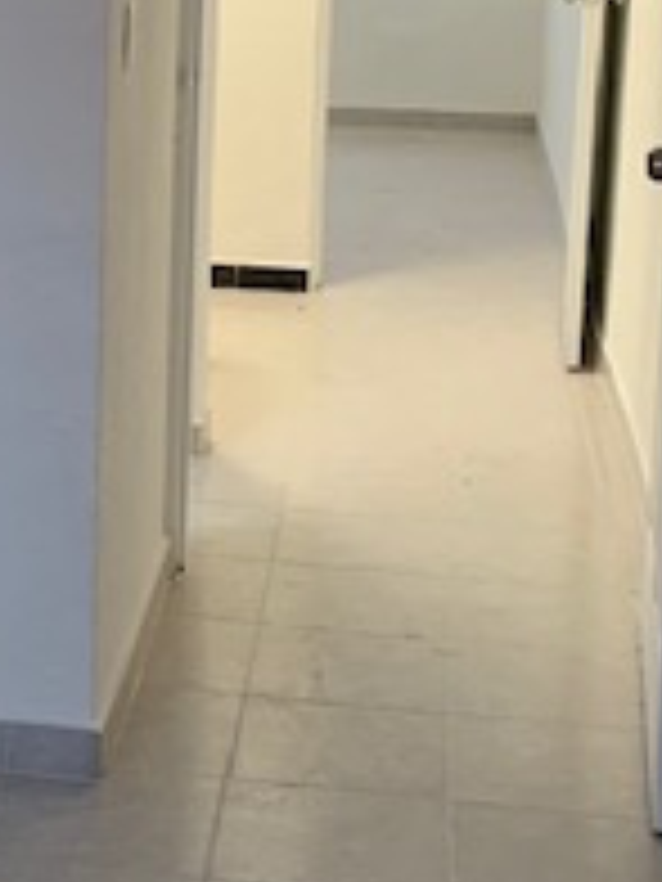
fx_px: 2167
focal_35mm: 85
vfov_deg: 22.7
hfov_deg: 16.6
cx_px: -135
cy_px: 194
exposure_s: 1/106
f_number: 1.8
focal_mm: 4.25
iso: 100
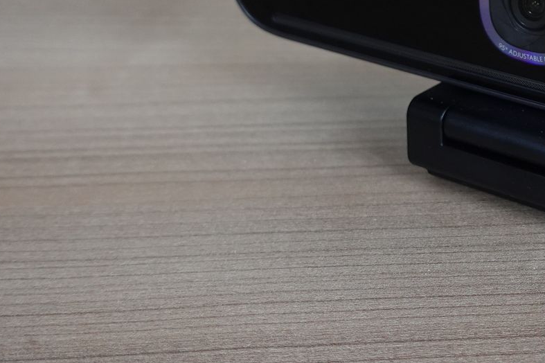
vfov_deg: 16.1
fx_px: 1256
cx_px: 610
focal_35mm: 83
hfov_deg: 22.9
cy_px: -16
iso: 500
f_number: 2.8
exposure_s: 1/200
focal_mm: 12.93
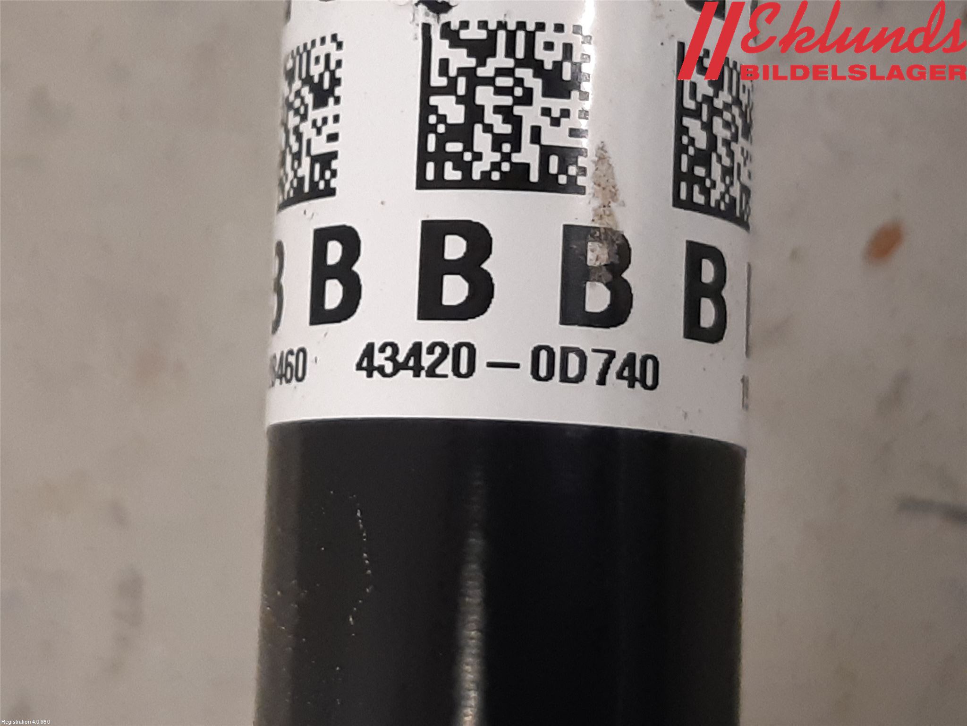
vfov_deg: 53.1
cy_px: 363
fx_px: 726
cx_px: 484
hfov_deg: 67.3
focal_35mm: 26
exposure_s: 1/50
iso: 200
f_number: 1.7
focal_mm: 3.93
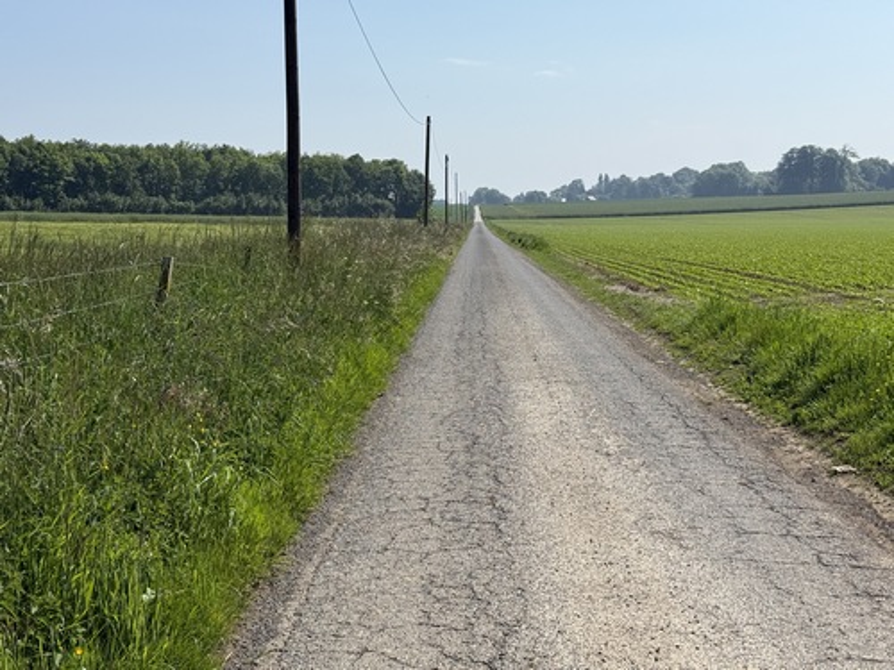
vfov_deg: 30.3
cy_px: 335
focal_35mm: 48
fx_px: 1240
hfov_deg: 39.7
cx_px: 447
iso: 100
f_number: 1.78
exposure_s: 1/9901
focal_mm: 6.76
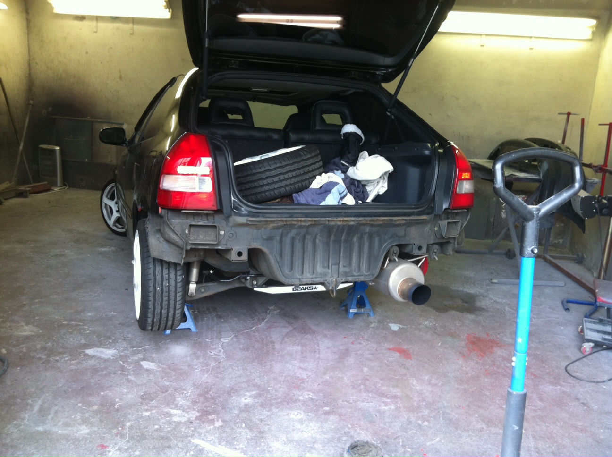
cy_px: 228
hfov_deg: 52.7
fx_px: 618
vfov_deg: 40.6
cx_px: 306
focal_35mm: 35
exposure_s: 1/17
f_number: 2.8
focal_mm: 3.85
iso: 80
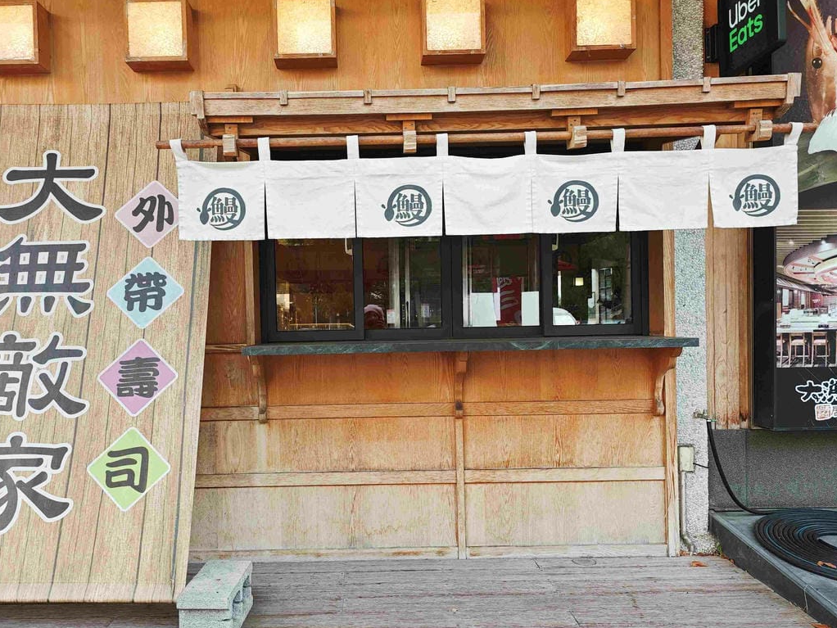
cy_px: 338
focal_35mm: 27
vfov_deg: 51.3
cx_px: 369
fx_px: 653
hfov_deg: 65.1
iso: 125
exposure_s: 1/120
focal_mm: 8.72
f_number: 2
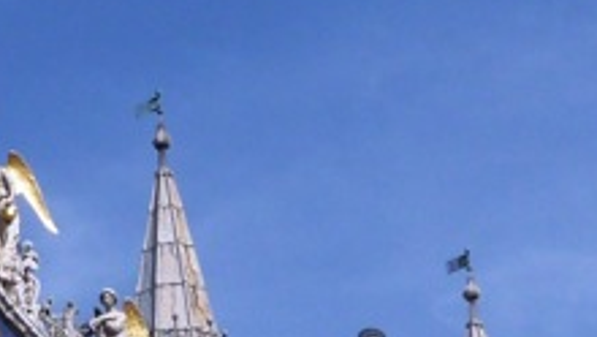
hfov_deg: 9.3
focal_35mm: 228
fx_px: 3611
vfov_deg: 5.2
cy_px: 701
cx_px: -117
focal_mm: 7.6
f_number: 10
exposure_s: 1/250
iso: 100
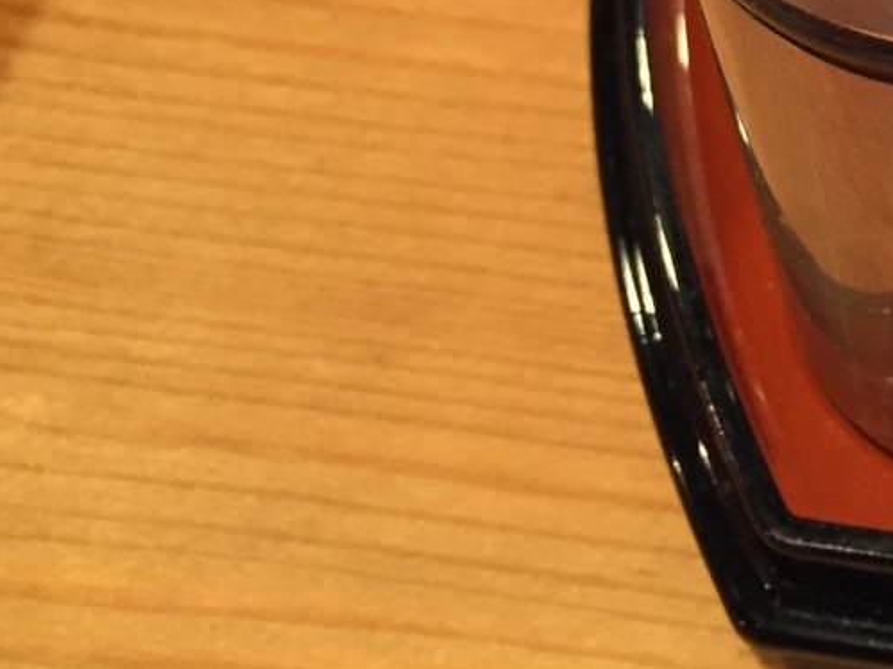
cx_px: 1121
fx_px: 1934
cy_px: -88
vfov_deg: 18.8
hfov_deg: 23.4
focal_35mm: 75
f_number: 2.2
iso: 200
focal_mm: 4.15
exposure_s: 1/30
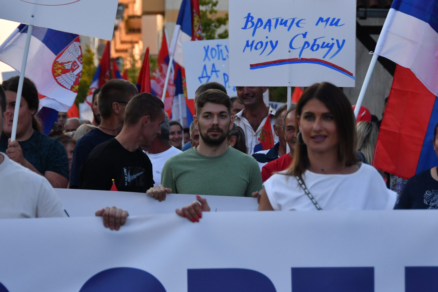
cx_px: 221
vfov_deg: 8.1
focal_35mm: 169
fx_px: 2056
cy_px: 102
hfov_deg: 12.2
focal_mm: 82
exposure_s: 1/800
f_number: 5
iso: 800
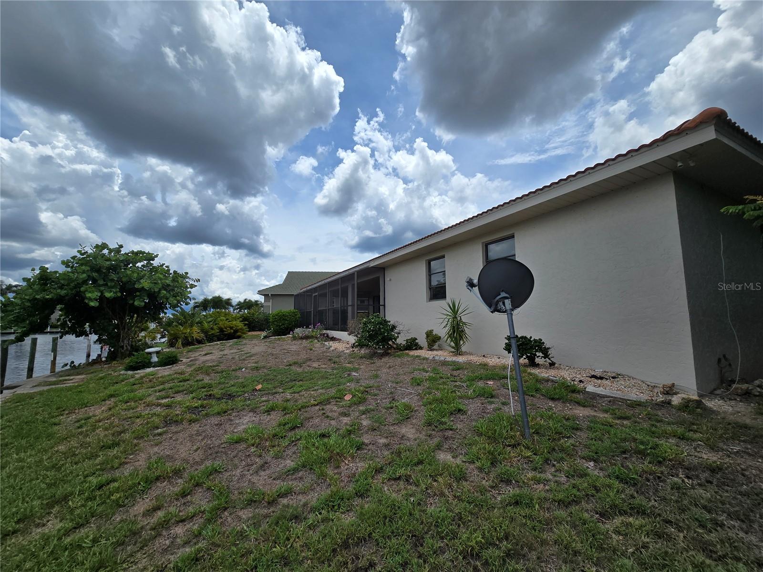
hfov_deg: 106.2
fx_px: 287
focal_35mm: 13
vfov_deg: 89.9
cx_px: 382
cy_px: 286
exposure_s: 1/3390
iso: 50
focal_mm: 2.2
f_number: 2.2
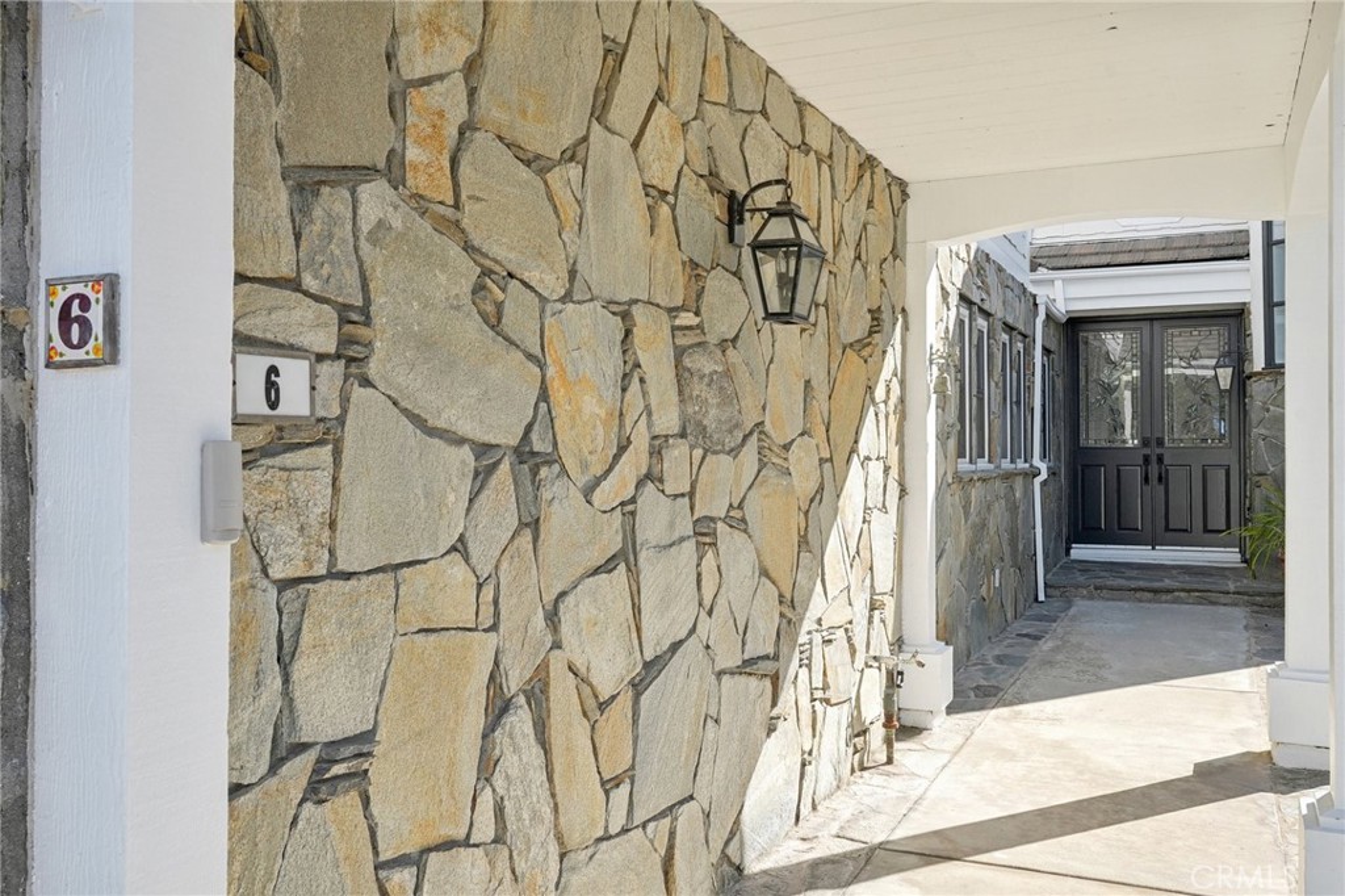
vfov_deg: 42.3
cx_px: 672
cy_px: 448
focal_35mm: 31
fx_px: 1158
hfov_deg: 60.3
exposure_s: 1/100
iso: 400
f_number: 8
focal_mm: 31
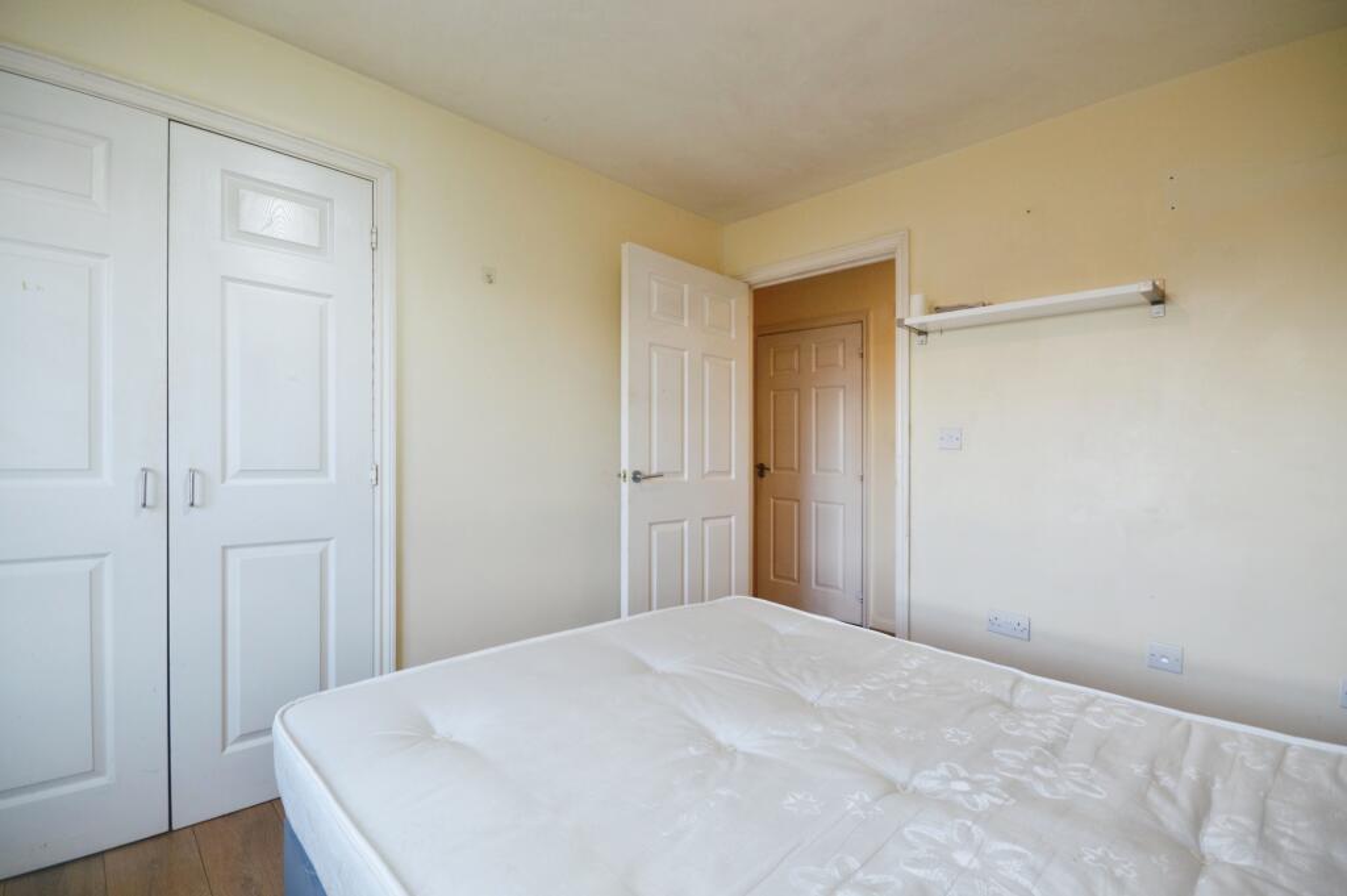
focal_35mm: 15
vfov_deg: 77.2
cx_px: 674
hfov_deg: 100.4
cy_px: 448
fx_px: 561
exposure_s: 1/3
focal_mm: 10
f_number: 9
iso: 100
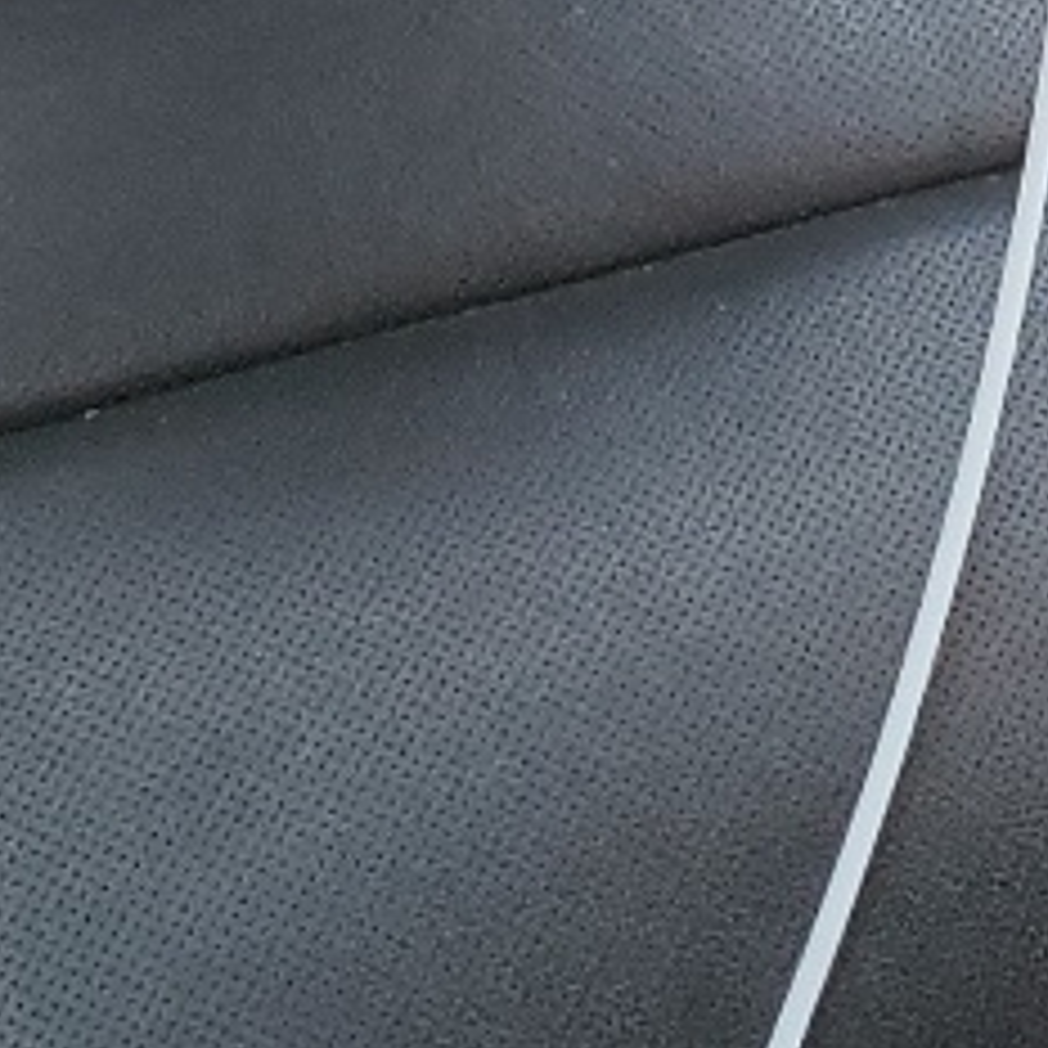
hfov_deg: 10.8
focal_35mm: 158
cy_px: -1309
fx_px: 5412
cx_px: 1408
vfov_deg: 9.9
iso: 140
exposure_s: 1/60.2
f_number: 1.5
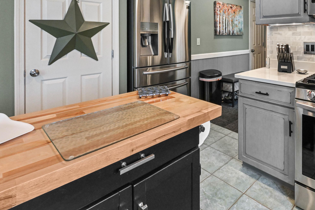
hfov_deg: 76.6
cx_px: 204
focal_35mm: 22
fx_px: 192
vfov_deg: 54.1
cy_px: 48
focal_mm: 14
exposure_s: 1/30
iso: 4000
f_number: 14
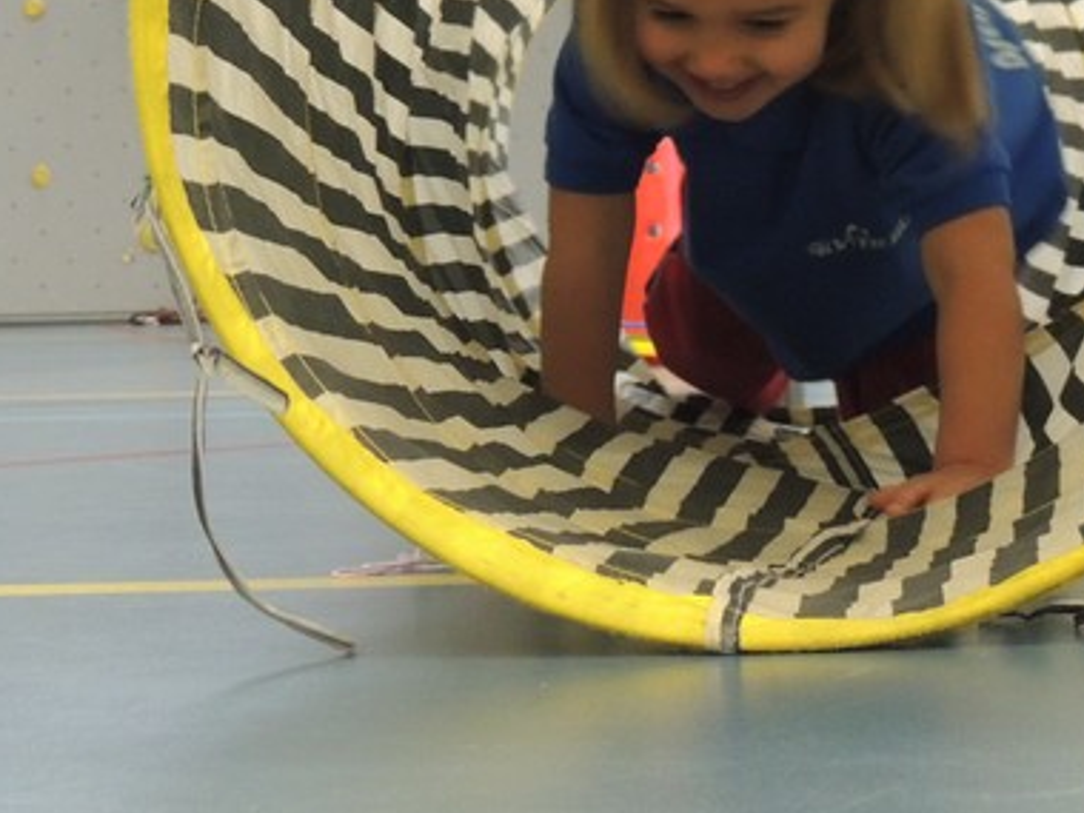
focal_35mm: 116
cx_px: 807
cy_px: 242
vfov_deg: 12.7
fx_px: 3633
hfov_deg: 16.9
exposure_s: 1/25
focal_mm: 7.6
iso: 400
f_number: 3.4
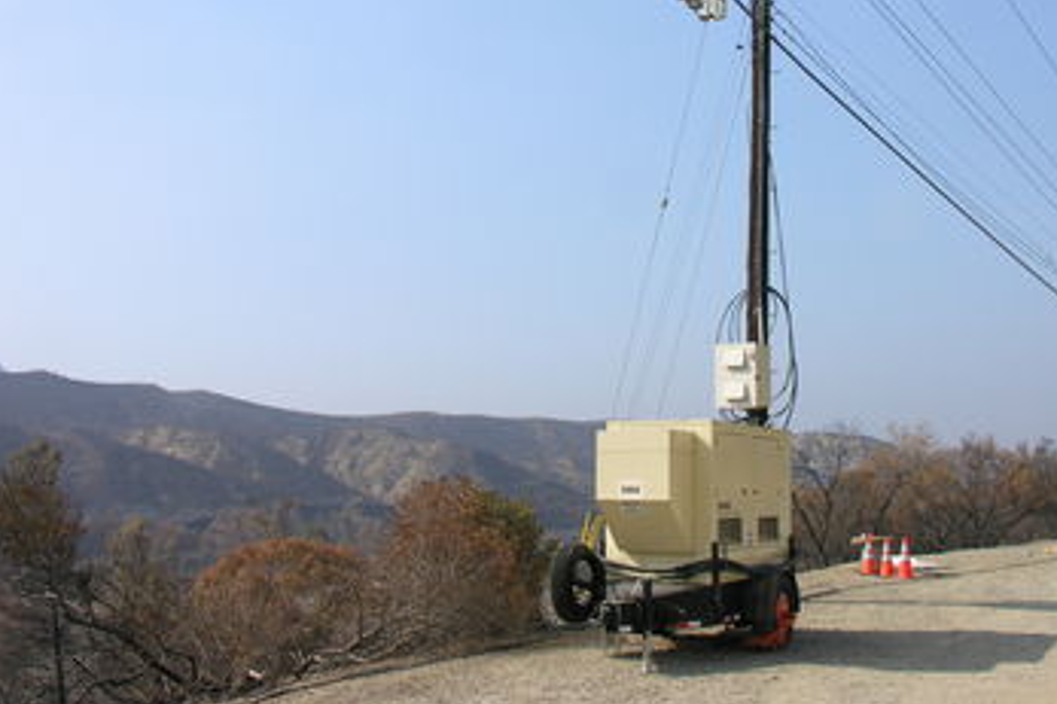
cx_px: 582
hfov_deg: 46.4
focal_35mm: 42
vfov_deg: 31.7
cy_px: 259
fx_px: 1233
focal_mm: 8.9
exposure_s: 1/196
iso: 50
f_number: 6.3
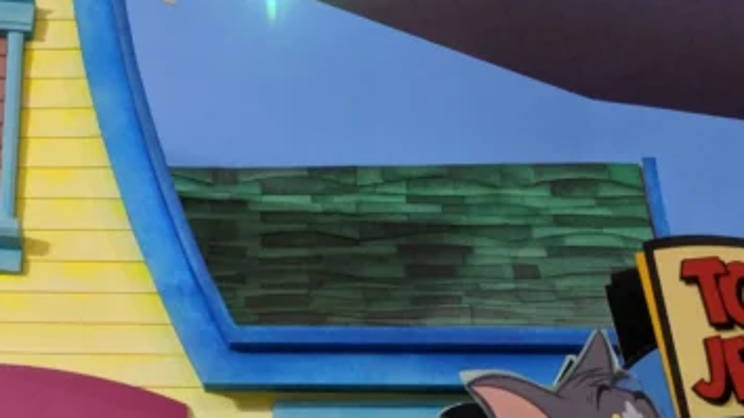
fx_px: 1617
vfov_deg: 13.4
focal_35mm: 82
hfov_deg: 25.9
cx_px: 309
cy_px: 716
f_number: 2
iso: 837
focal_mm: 4.67
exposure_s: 1/33.3
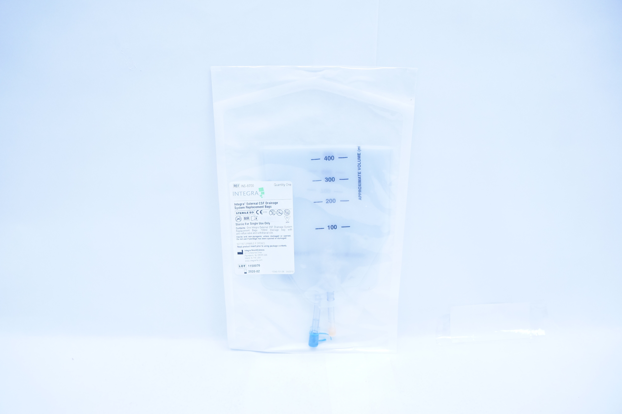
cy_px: 207
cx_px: 311
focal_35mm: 27
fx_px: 466
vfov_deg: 47.8
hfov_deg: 67.4
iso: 800
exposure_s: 1/200
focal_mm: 18
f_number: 4.5
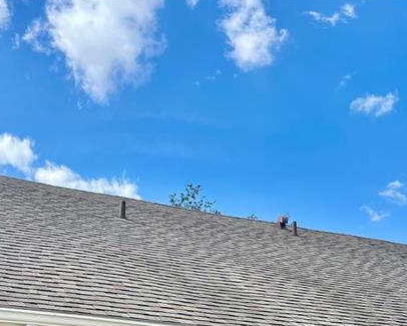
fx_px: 771
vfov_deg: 22.2
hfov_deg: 29.4
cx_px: 265
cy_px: 380
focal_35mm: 64
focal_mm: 5.1
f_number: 1.6
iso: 50
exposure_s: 1/2571
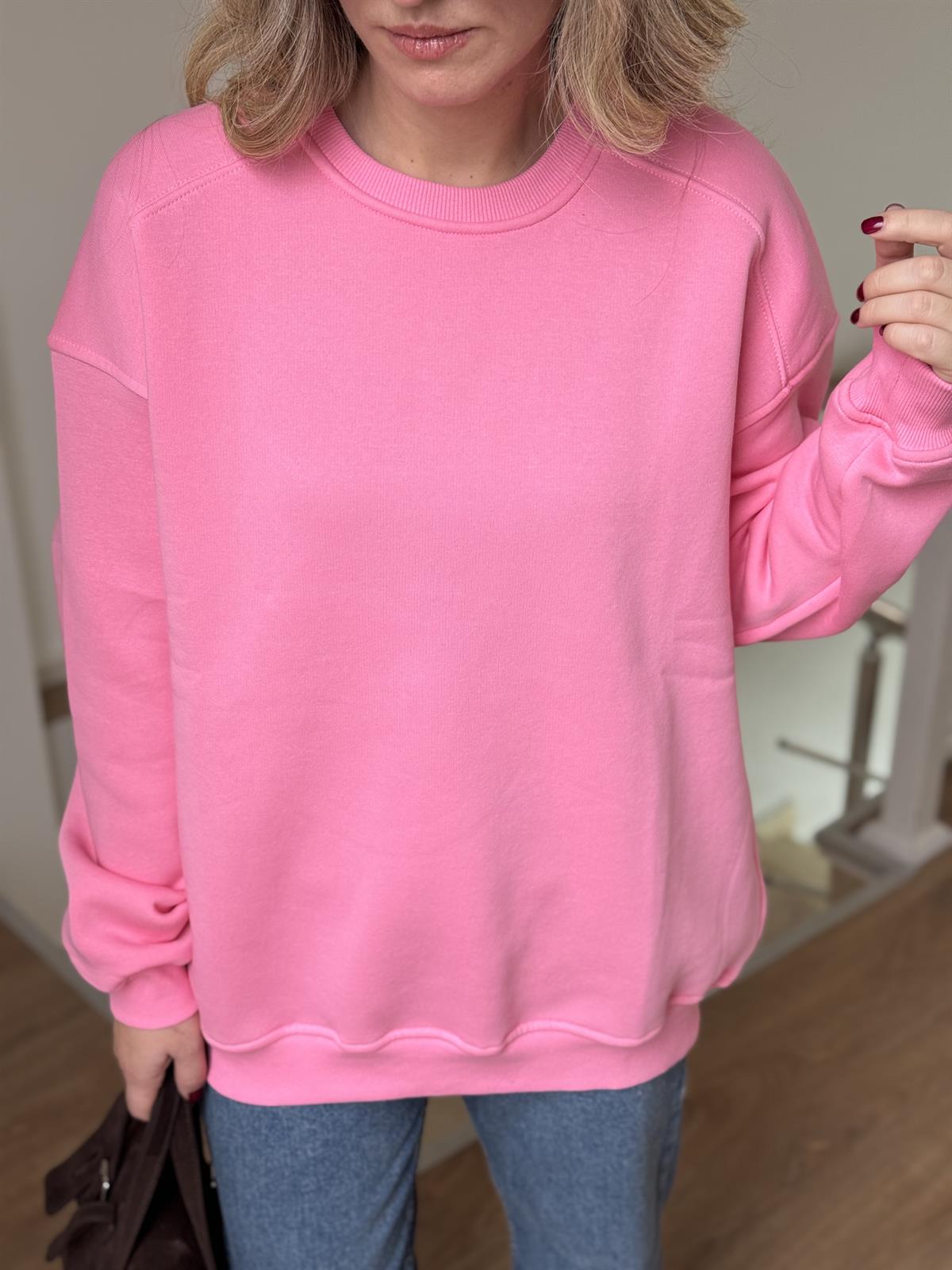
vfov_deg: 39.7
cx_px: 476
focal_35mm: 48
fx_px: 1760
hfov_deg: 30.3
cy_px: 635
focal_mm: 6.76
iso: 100
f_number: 1.78
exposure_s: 1/50
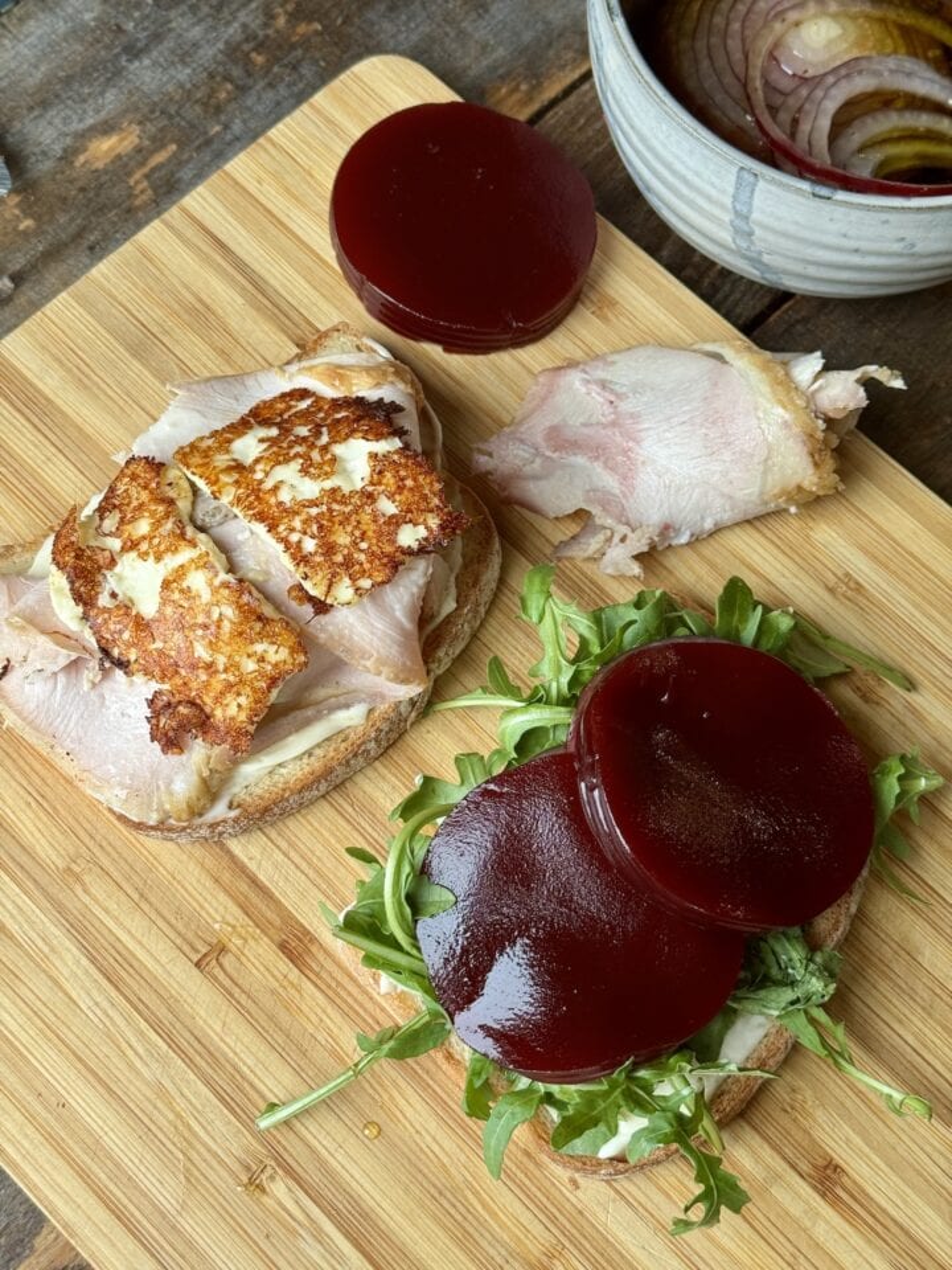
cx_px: 476
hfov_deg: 30.3
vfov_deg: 39.7
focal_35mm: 48
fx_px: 1760
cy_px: 635
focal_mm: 6.76
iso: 64
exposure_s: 1/121
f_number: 1.78
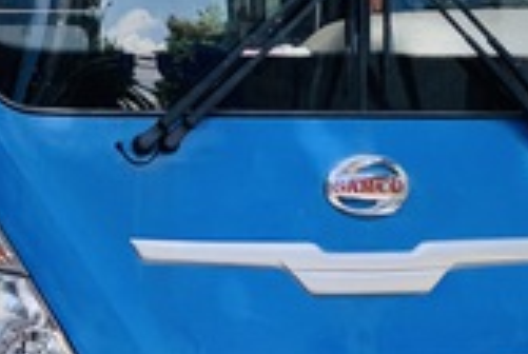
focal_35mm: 126
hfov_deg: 16.1
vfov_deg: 10.9
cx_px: 111
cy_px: 122
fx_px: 1851
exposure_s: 1/467
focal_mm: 4.25
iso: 25
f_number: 1.8
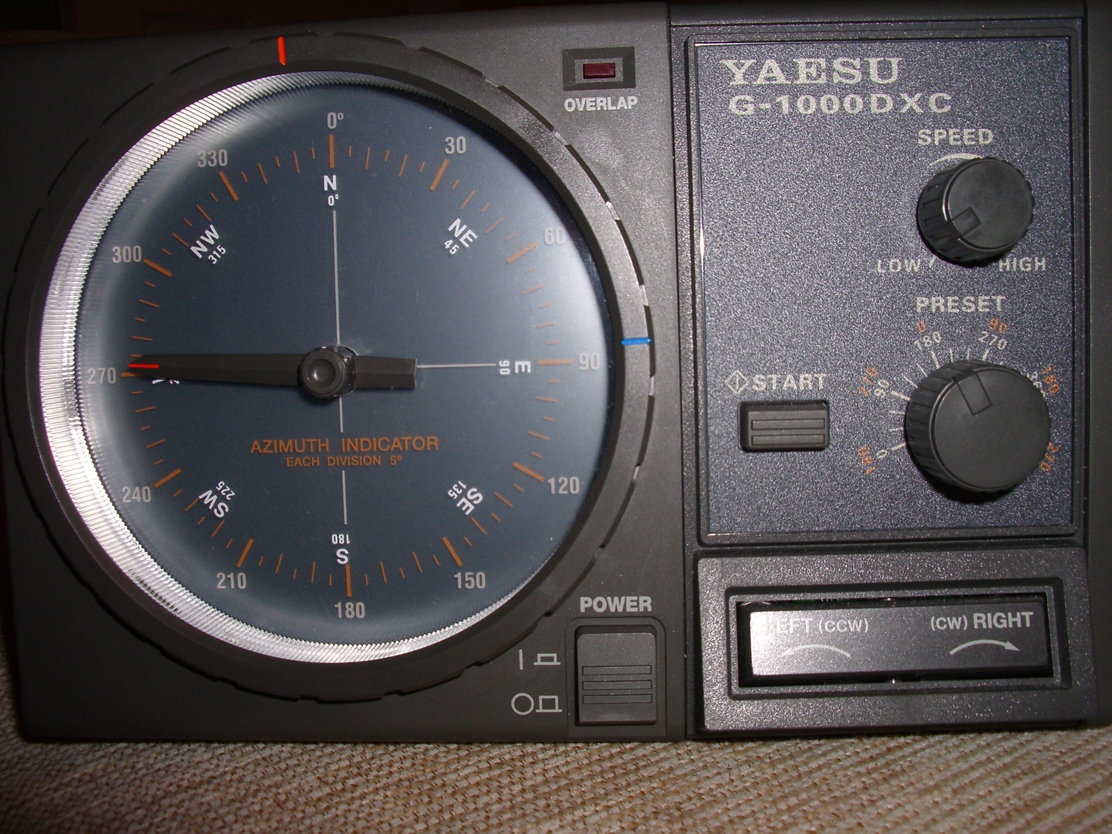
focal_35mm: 35
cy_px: 417
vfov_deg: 40.7
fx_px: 1124
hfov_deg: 52.6
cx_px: 556
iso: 80
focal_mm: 5.8
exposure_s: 1/60
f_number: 4.3
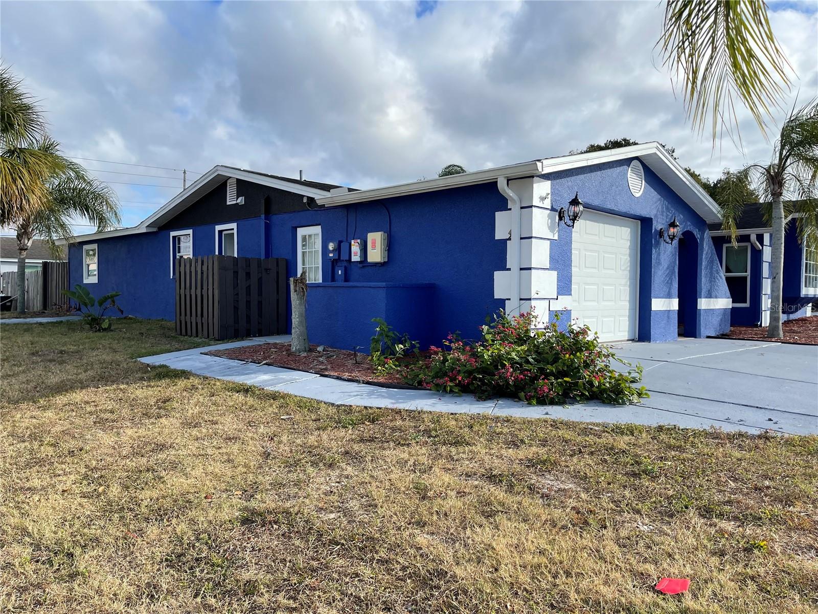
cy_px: 307
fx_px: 591
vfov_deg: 54.9
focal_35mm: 25
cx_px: 409
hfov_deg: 69.4
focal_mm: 5.1
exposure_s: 1/3165
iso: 32
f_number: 1.6
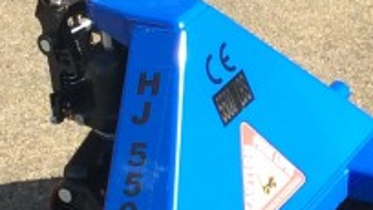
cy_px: 64
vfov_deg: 6.9
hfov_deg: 11.9
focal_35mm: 175
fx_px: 1732
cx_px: 506
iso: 32
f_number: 2.4
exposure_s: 1/561
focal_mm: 3.3
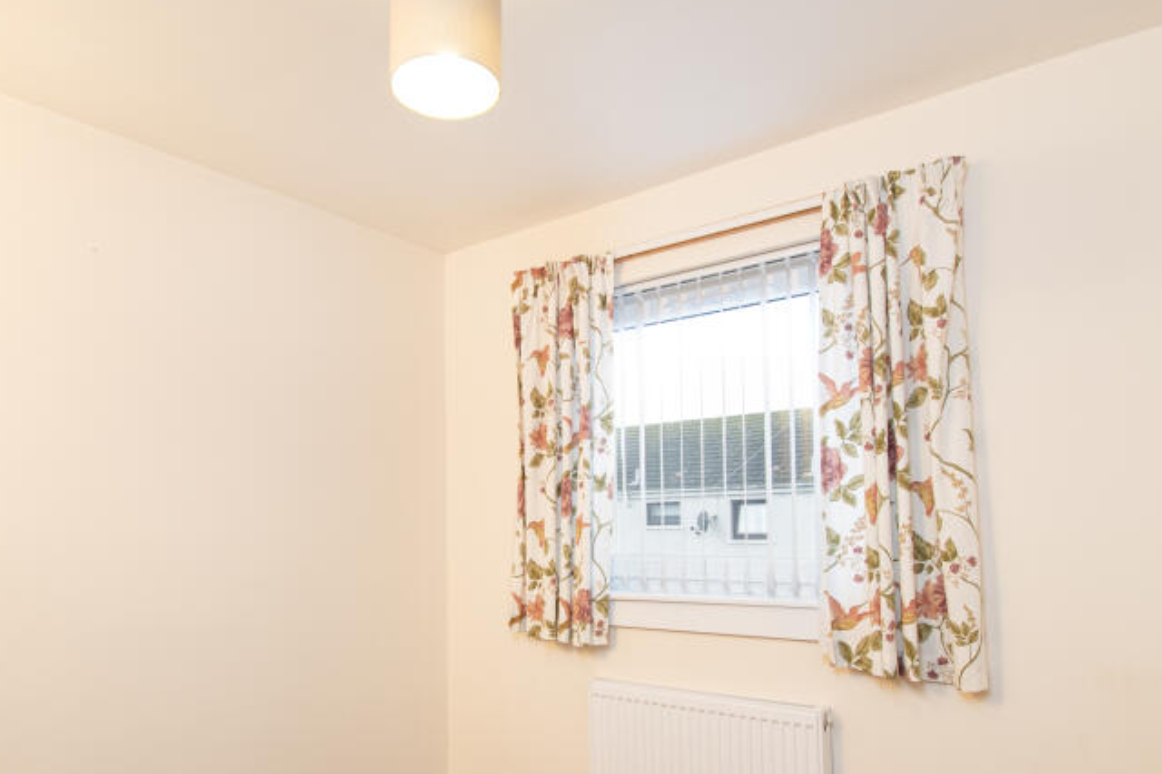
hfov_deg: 73.5
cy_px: 496
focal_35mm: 24
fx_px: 774
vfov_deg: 52.4
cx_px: 516
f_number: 8
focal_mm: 10
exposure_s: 1/3
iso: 320
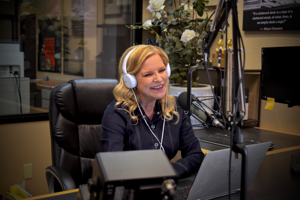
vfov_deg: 19.5
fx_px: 584
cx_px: 150
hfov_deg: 28.8
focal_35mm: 70
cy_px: 100
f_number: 4.5
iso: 1600
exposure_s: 1/80
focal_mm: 70
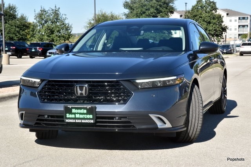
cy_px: 84
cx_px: 126
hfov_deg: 26.0
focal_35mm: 78
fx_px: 544
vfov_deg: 17.5
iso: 200
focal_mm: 52
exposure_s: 1/320
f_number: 9
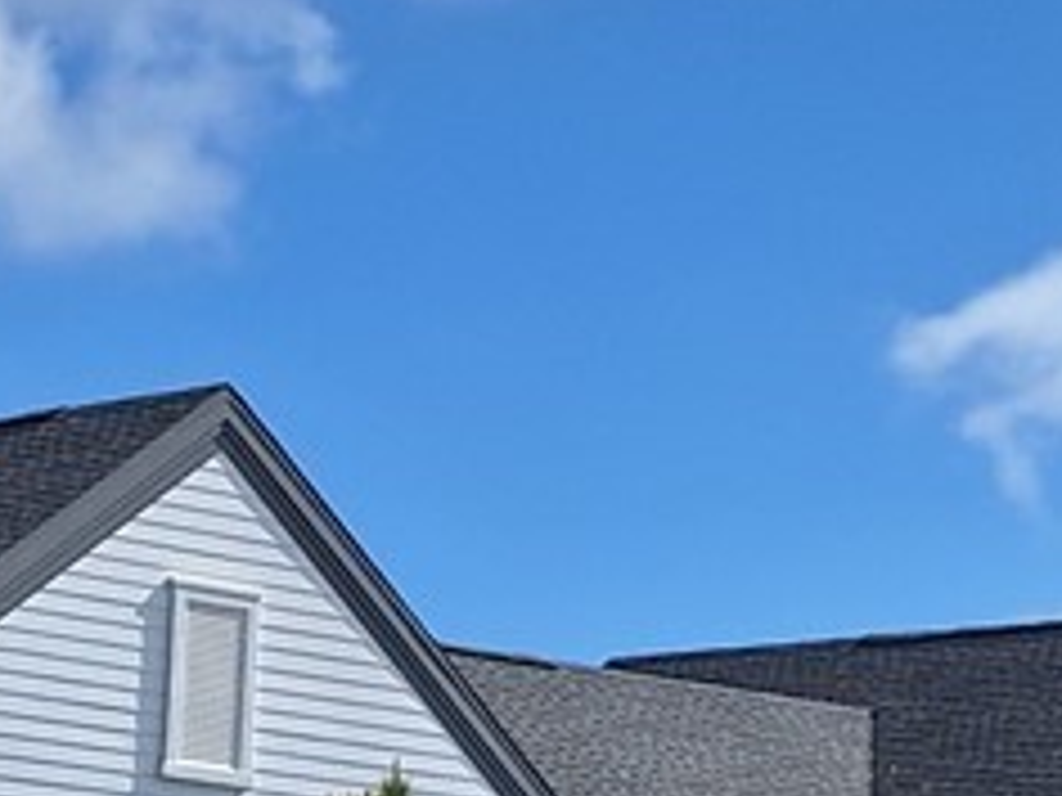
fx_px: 4786
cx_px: 81
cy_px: 1160
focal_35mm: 156
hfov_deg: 12.6
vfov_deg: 9.3
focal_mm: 5.54
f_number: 1.8
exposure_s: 1/6173
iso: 40
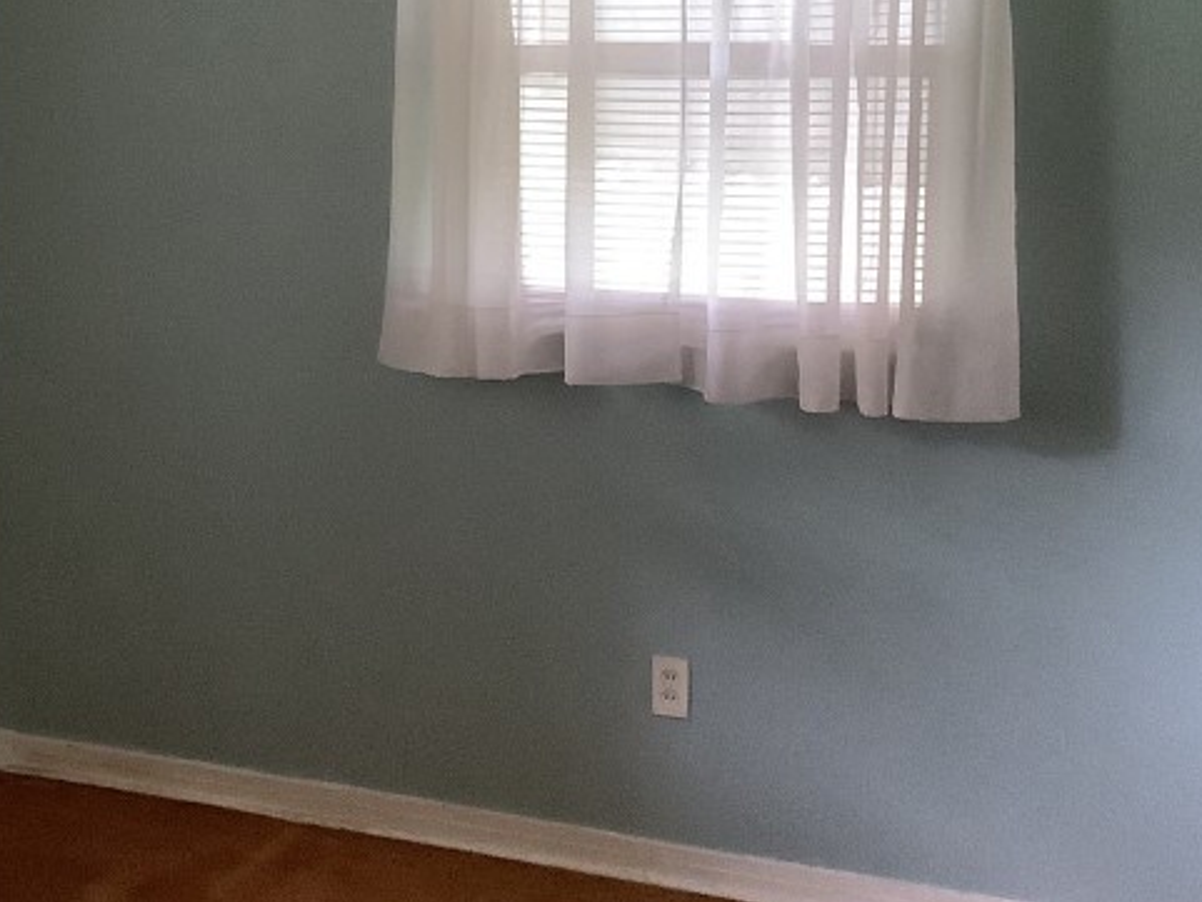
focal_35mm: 66
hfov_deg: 28.8
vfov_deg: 22.2
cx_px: 260
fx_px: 2292
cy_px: 305
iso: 400
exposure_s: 1/25
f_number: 2.4
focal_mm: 3.3
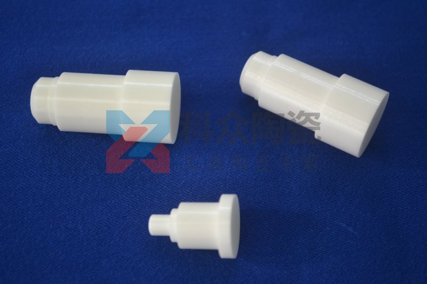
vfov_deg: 20.6
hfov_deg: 30.5
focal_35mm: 66
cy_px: 142
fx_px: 783
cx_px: 214
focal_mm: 44
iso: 400
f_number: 5.3
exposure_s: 1/25
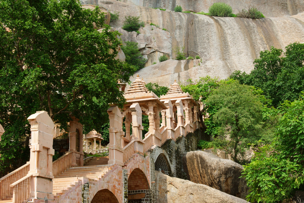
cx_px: 152
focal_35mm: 52
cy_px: 102
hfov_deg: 37.9
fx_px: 443
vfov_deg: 25.7
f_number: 10
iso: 100
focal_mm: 35
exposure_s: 1/200
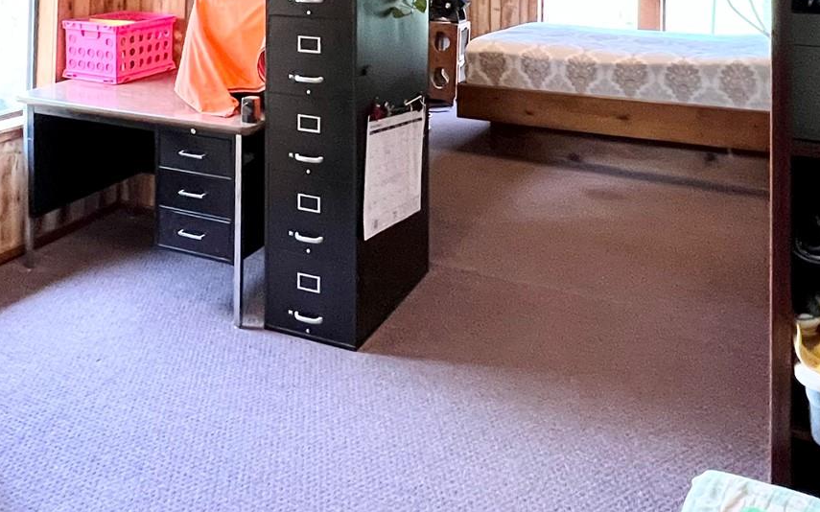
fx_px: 737
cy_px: -101
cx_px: 364
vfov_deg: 31.9
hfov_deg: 58.0
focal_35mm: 33
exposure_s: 1/60
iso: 500
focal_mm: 1.57
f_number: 1.8
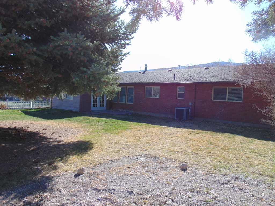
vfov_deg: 54.9
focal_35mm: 25
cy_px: 103
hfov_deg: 69.4
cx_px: 138
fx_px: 199
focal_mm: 4.5
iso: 80
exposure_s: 1/640
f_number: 3
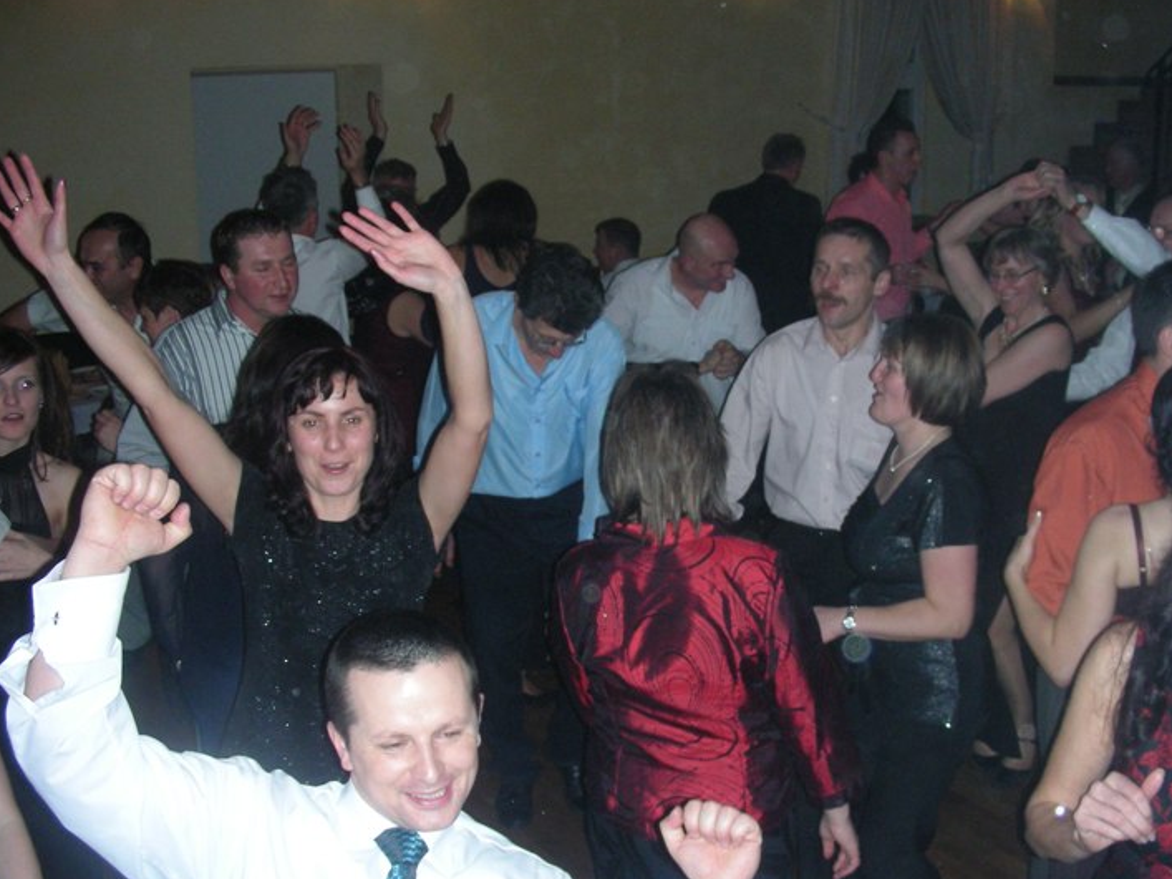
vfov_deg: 33.6
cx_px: 647
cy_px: 489
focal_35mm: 43
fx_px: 1456
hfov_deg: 43.8
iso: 208
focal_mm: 6.3
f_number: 3.5
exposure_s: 1/60
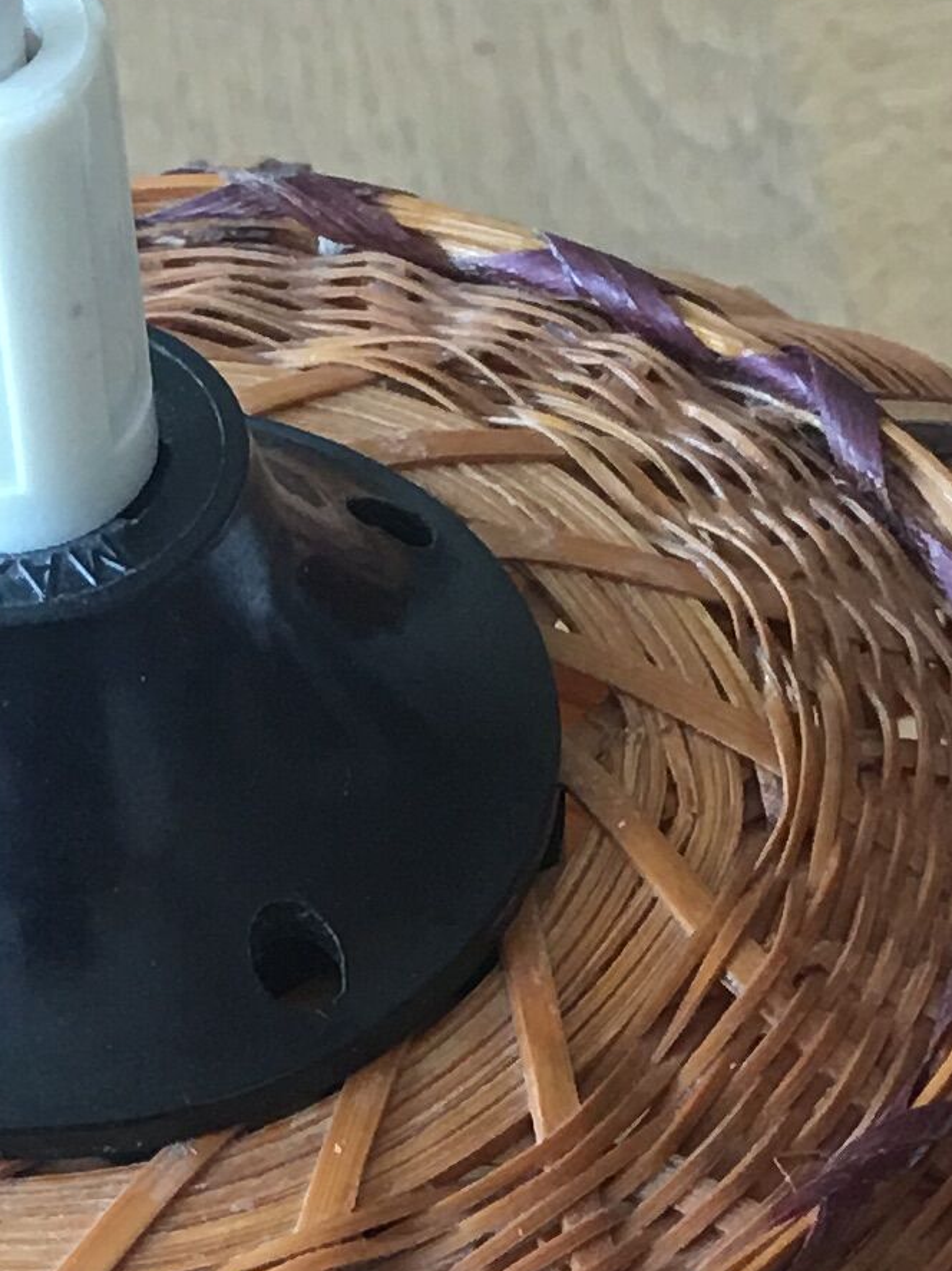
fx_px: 4843
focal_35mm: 132
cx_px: 138
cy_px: 2021
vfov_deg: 13.8
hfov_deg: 11.2
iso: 40
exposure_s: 1/33
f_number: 2.2
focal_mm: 4.15
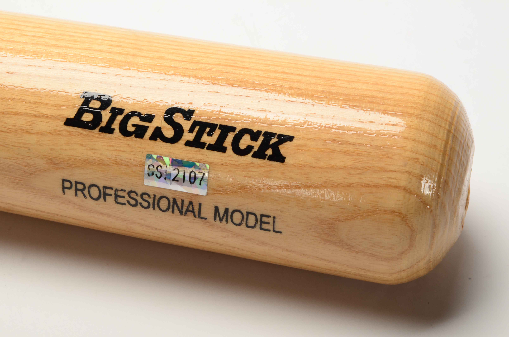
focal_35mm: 158
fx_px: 2222
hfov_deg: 13.1
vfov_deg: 8.7
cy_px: 168
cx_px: 254
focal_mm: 105
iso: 200
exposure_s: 1/160
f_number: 16
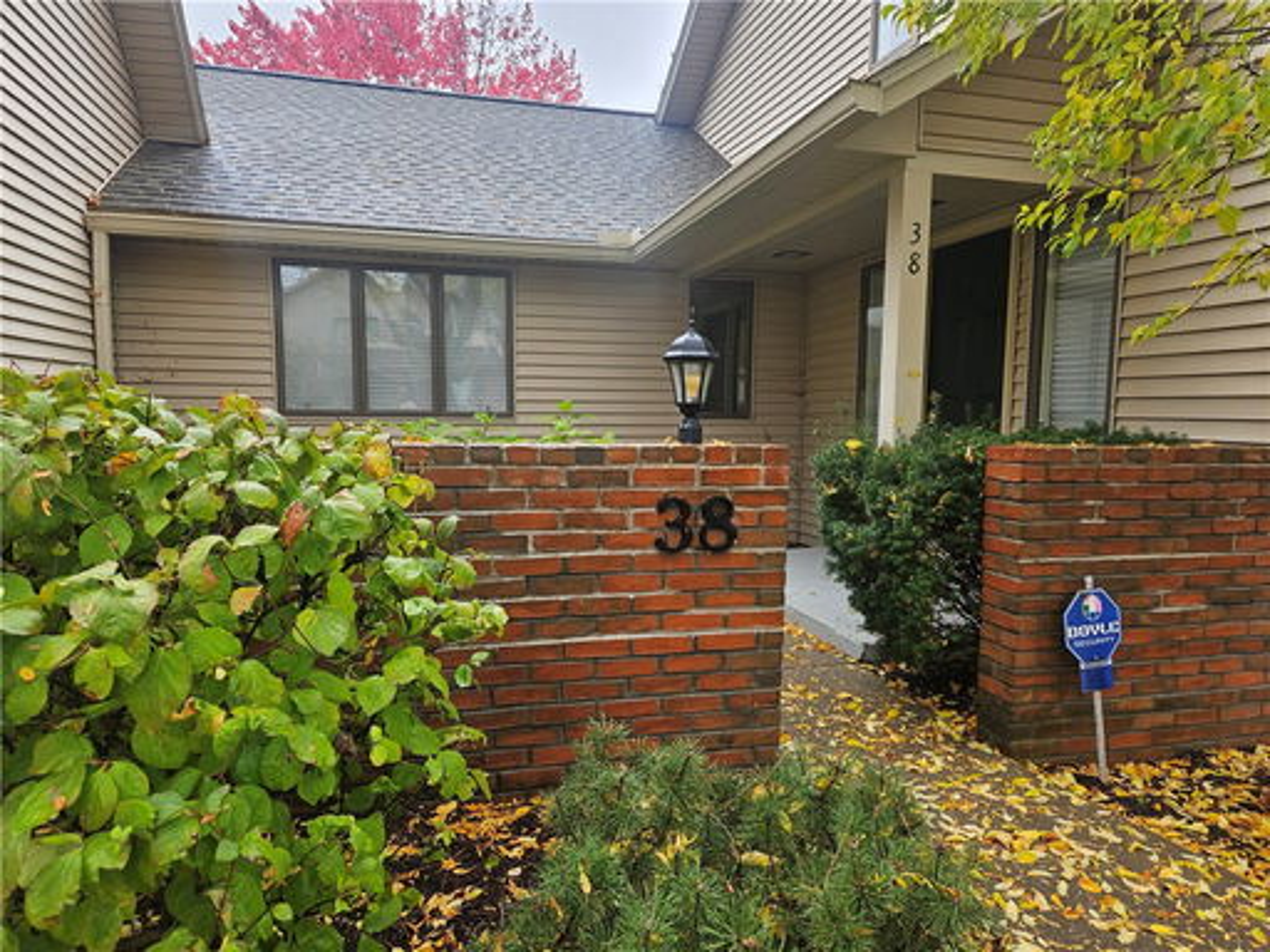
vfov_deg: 58.9
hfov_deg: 73.9
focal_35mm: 23
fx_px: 844
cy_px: 476
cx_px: 635
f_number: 1.8
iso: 32
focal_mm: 5.4
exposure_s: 1/180
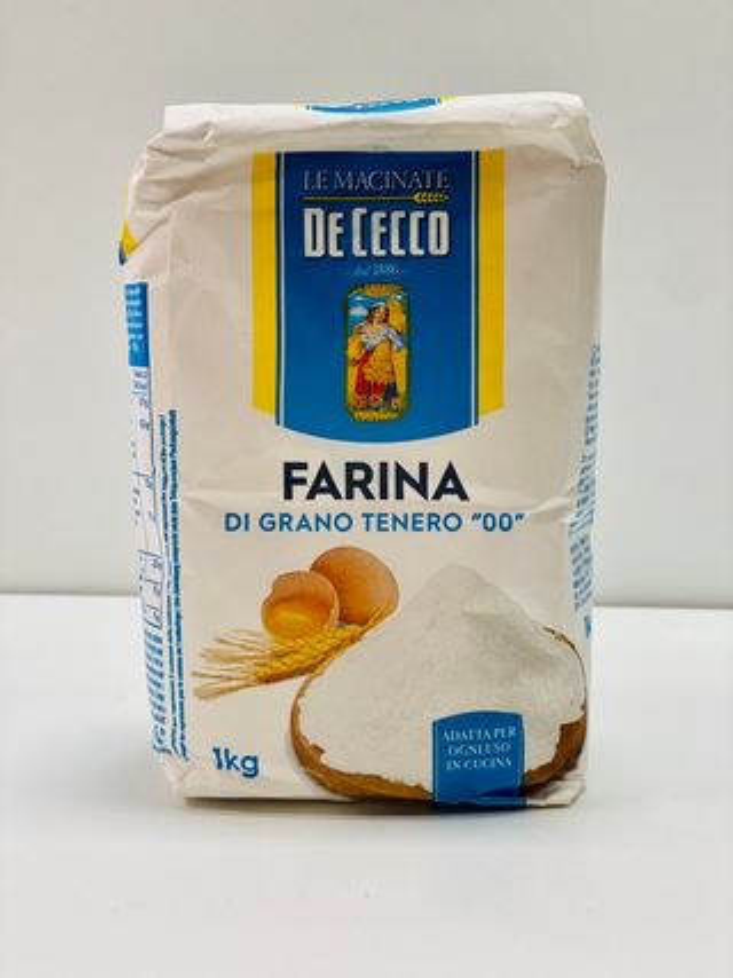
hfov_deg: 28.0
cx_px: 366
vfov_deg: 36.8
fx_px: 1469
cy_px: 489
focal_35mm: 52
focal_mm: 6
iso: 125
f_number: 2
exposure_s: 1/100
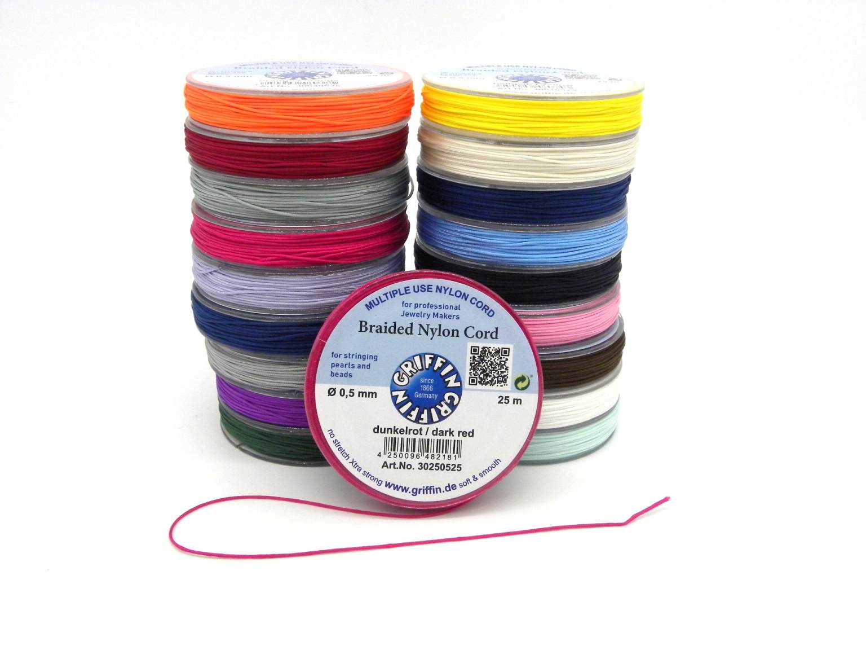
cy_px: 325
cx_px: 433
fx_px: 926
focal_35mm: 37
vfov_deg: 38.7
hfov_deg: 50.1
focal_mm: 6.6
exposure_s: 1/225
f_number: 5.6
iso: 200
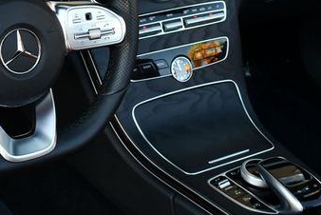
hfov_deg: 21.9
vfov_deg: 14.9
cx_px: 44
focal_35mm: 91
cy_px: 17
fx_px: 812
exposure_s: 1/250
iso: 400
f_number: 4.5
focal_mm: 24
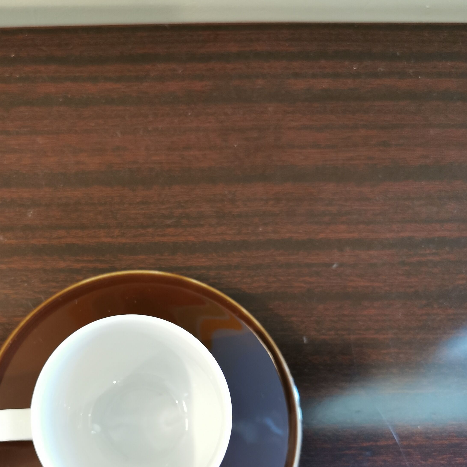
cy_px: 338
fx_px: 611
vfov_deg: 40.9
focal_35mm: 40
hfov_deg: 41.6
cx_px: 176
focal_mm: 5.56
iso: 250
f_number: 1.6
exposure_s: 1/50
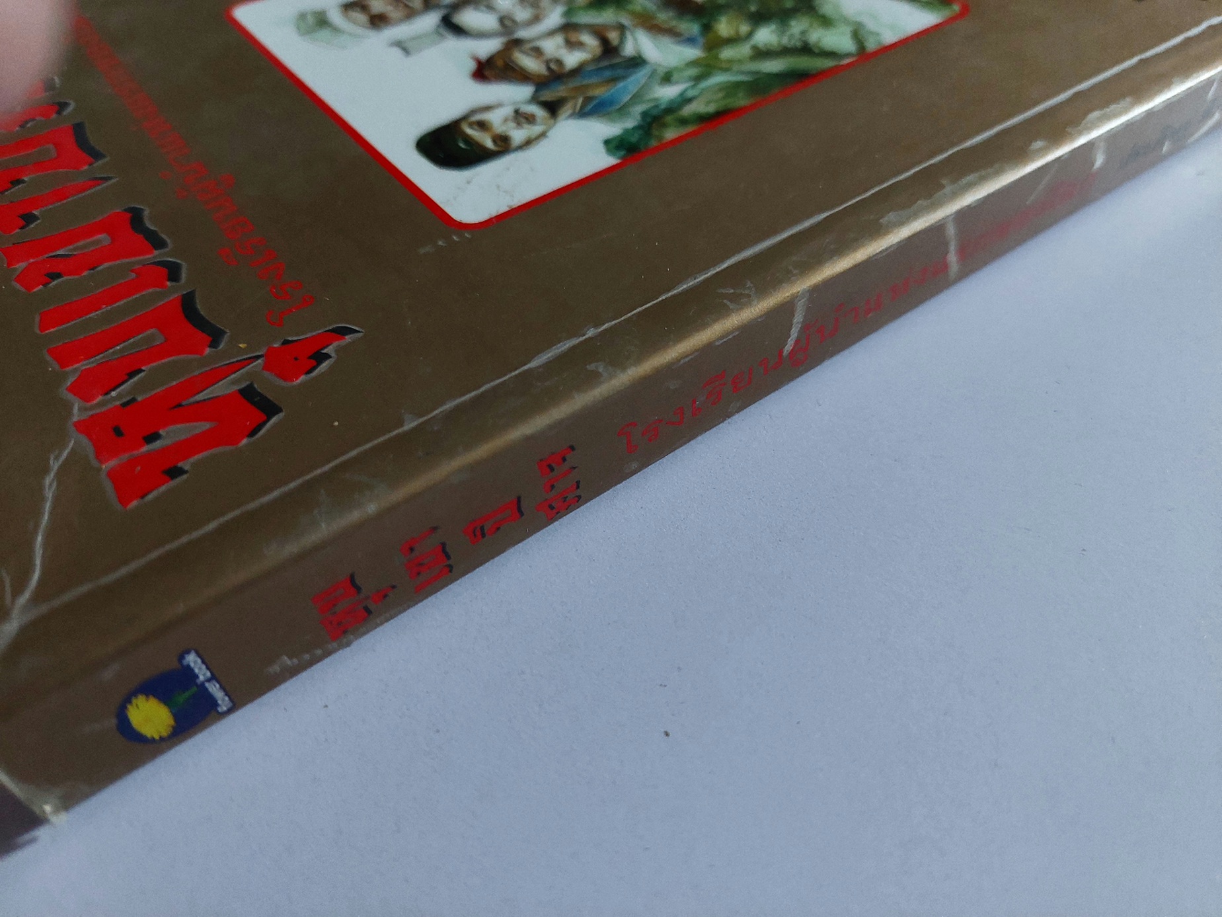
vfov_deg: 56.8
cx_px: 611
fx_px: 847
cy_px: 458
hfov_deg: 71.6
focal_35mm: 24
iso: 500
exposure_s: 1/33
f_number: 1.8
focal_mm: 5.23
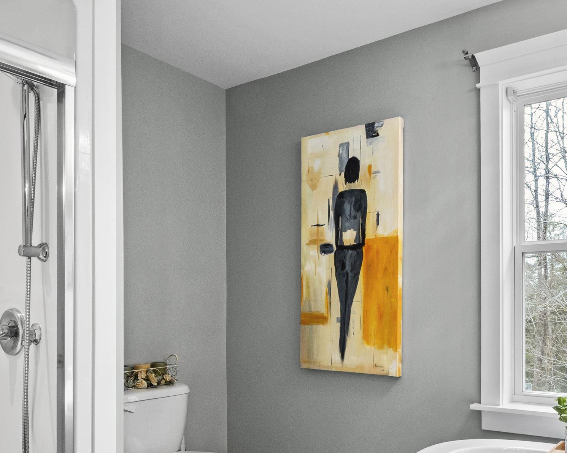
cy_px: 303
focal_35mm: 29
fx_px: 487
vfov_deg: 49.1
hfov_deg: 58.9
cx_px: 384
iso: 400
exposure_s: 1/4
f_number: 10
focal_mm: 10
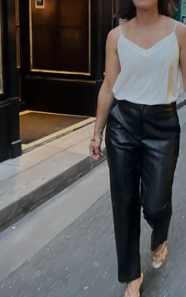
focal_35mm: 52
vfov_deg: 38.6
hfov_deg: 24.1
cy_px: 106
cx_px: 171
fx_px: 422
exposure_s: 1/25
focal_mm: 5.7
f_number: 1.5
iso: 500
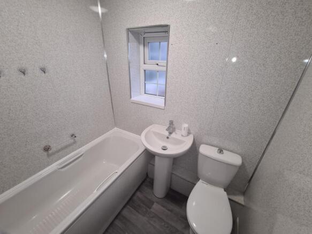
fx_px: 117
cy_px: 117
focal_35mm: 13
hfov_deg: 106.2
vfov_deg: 89.9
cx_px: 156
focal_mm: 2.2
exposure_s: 1/50
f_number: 2.2
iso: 100
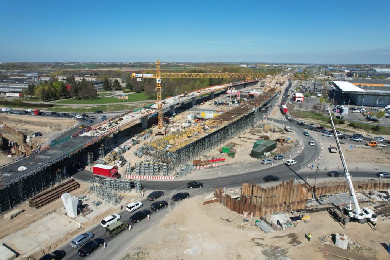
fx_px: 238
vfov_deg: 57.2
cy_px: 130
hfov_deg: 78.6
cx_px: 195
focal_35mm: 22
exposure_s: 1/2500
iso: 110
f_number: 2.8
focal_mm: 8.38
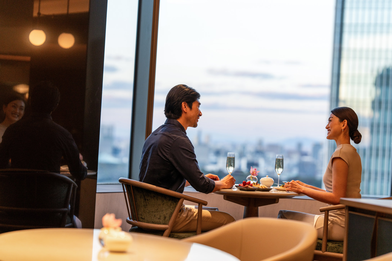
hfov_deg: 23.9
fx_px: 925
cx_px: 196
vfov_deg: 16.1
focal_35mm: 85
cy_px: 130
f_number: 2.2
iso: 500
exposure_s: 1/800
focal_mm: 85
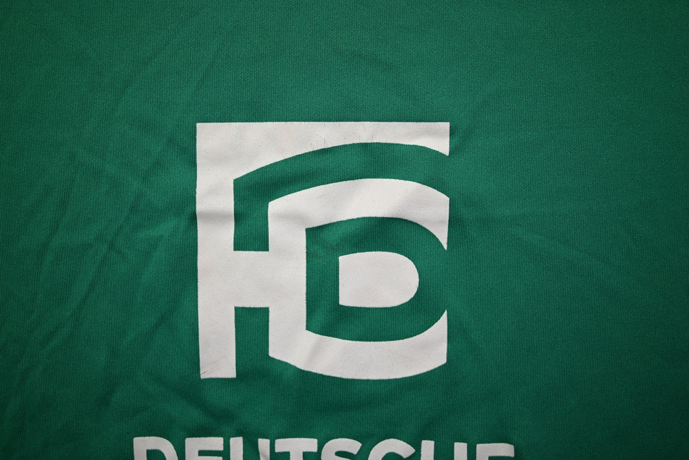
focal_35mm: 36
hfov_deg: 53.1
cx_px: 344
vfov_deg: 36.9
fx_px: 689
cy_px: 230
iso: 200
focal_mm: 36
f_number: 5
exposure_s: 1/125
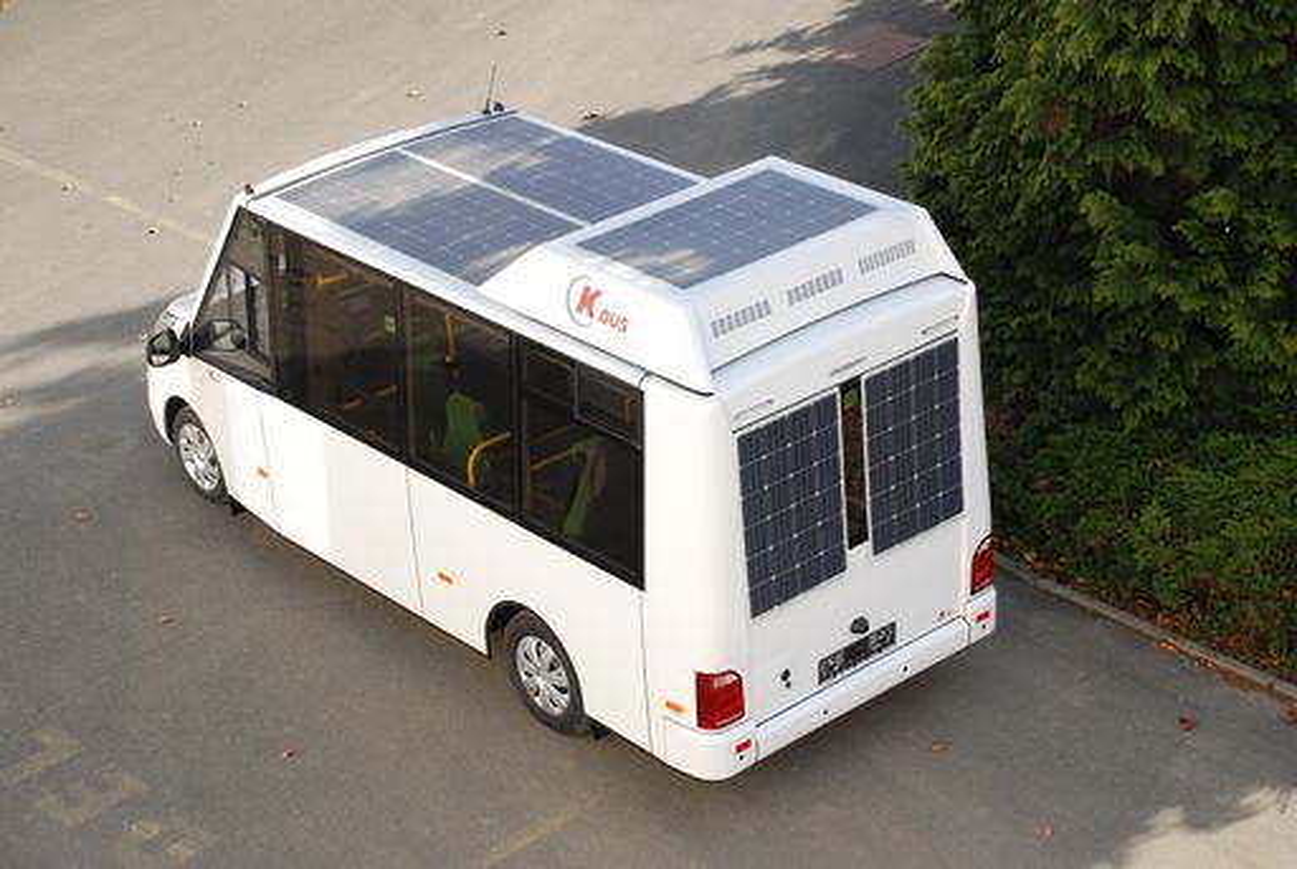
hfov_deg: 27.0
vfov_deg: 18.2
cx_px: 648
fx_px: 2706
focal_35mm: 75
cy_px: 434
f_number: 7.1
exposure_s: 1/200
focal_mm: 50
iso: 160
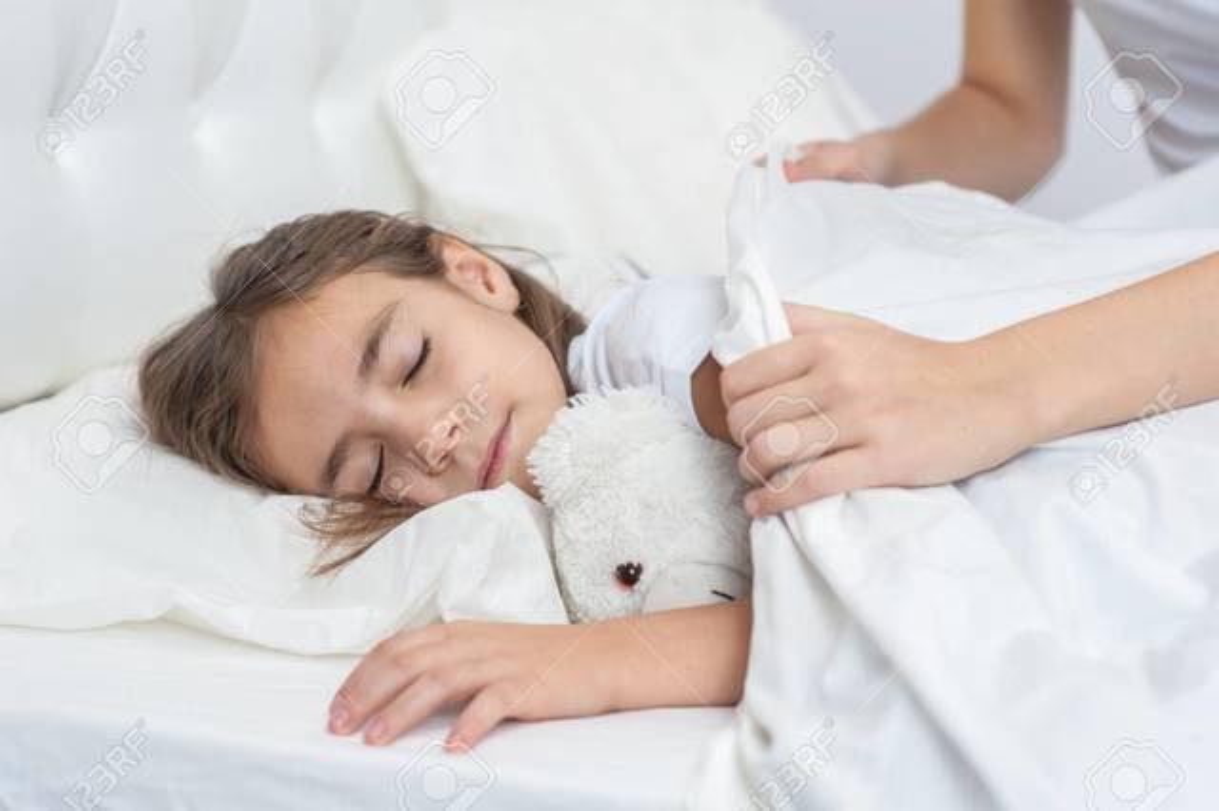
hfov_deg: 23.9
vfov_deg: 16.1
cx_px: 610
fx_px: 2877
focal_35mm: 85
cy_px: 406
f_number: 3.2
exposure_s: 1/100
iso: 250
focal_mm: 85
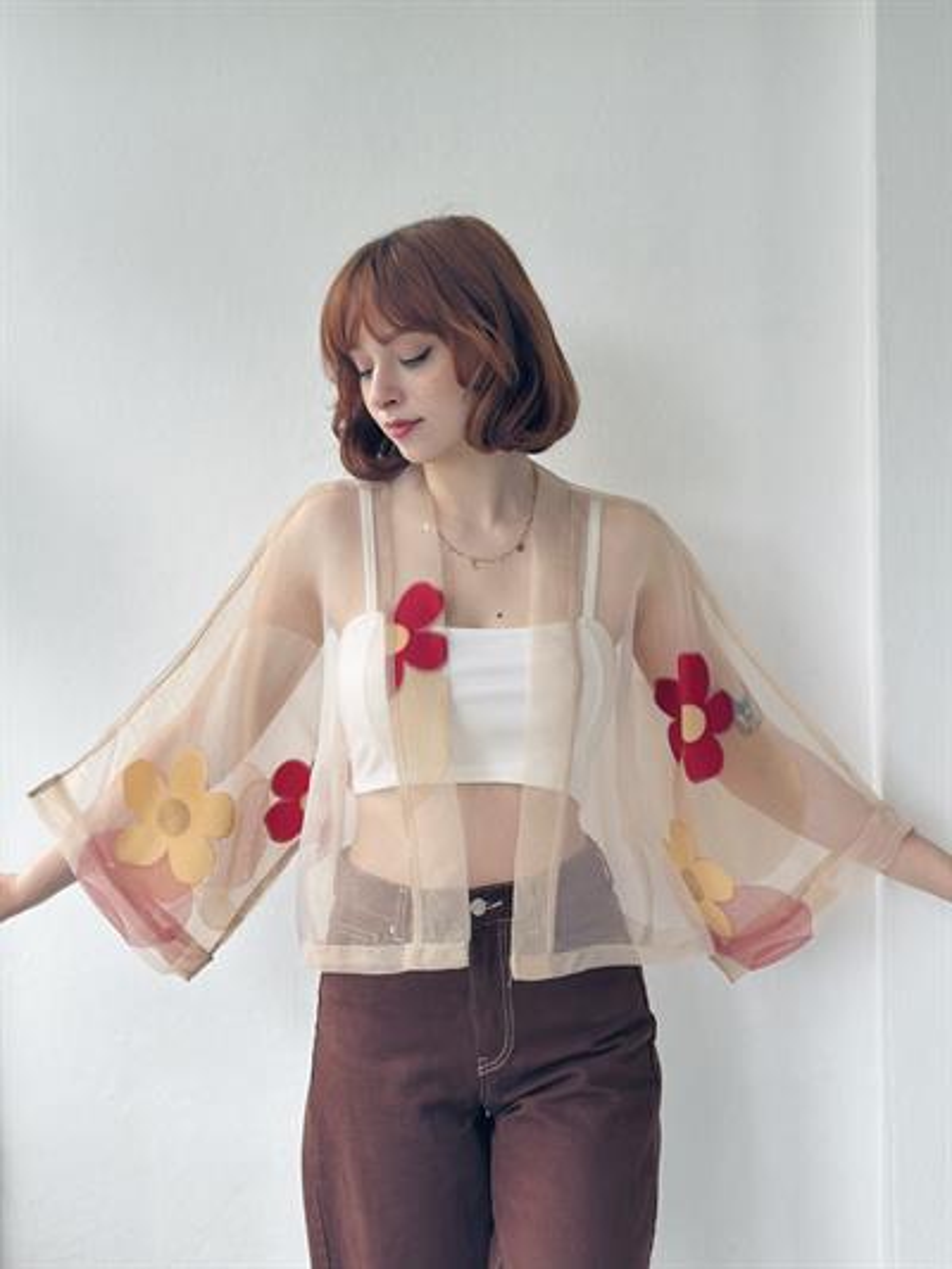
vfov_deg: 39.6
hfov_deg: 30.3
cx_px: 476
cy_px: 634
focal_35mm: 48
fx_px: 1759
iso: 80
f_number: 1.78
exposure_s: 1/430
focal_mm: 6.86
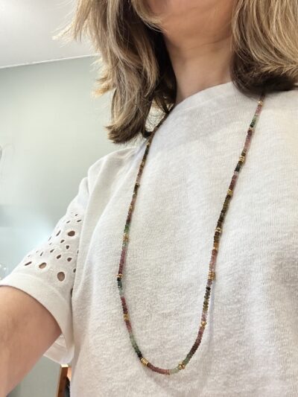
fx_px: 344
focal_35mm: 30
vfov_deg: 60.0
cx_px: 149
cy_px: 198
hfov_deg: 46.8
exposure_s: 1/50
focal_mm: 2.69
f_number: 1.9
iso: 100
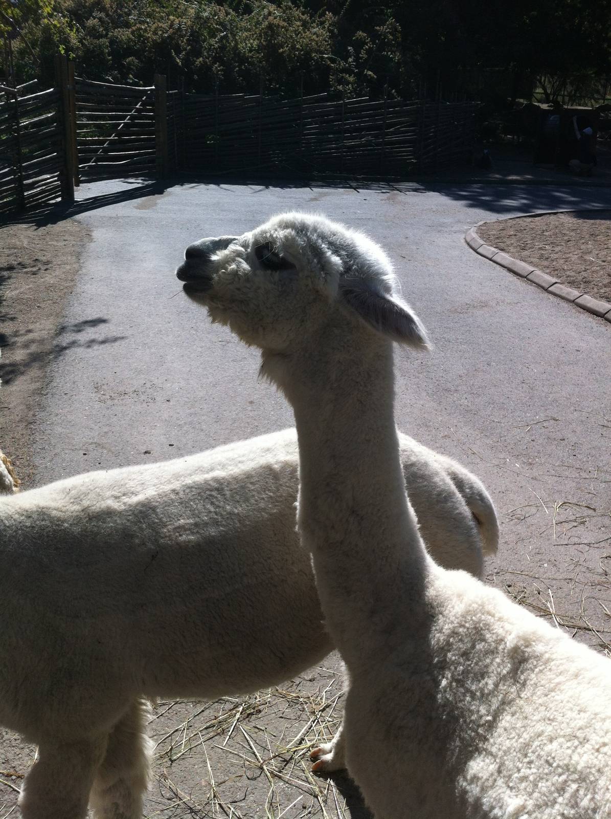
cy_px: 410
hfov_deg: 40.6
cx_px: 306
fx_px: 826
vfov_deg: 52.7
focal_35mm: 35
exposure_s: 1/1371
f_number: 2.8
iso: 80
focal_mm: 3.85
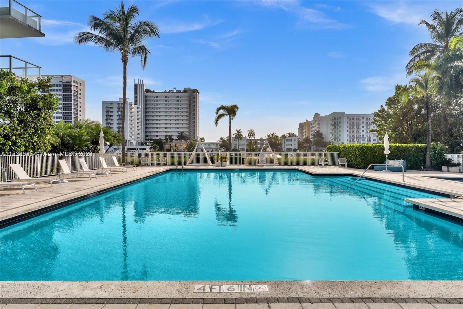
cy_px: 154
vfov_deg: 59.5
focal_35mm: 21
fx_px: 270
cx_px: 232
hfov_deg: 81.2
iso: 200
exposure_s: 1/1600
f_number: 8
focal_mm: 21
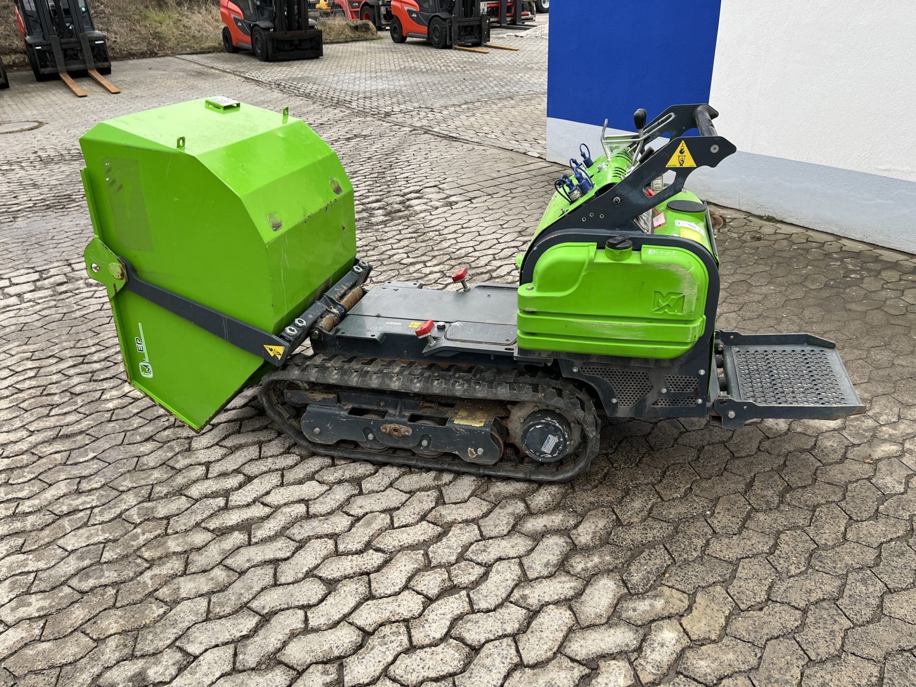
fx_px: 688
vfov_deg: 53.1
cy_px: 344
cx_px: 458
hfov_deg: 67.3
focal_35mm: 26
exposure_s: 1/343
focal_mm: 5.1
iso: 50
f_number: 1.6
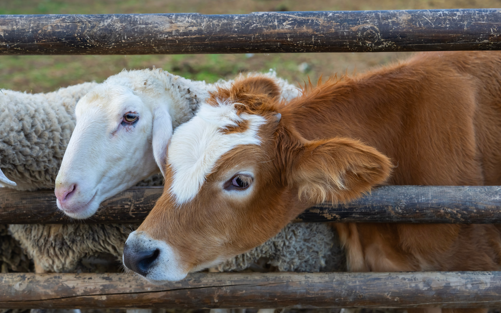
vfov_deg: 18.1
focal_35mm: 72
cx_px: 250
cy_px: 158
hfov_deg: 28.6
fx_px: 983
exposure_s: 1/400
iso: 640
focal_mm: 70
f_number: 5
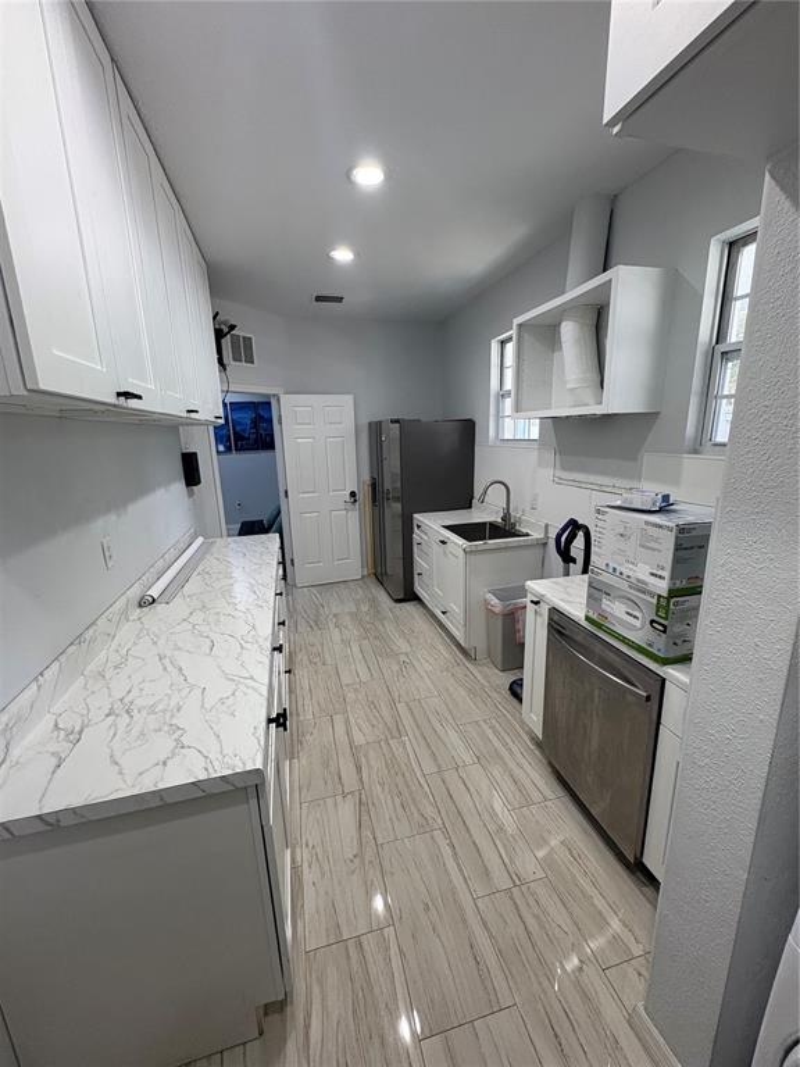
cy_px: 534
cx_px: 400
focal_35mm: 14
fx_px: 431
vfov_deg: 102.1
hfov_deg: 85.7
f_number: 2.2
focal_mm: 2.22
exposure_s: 1/120
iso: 200
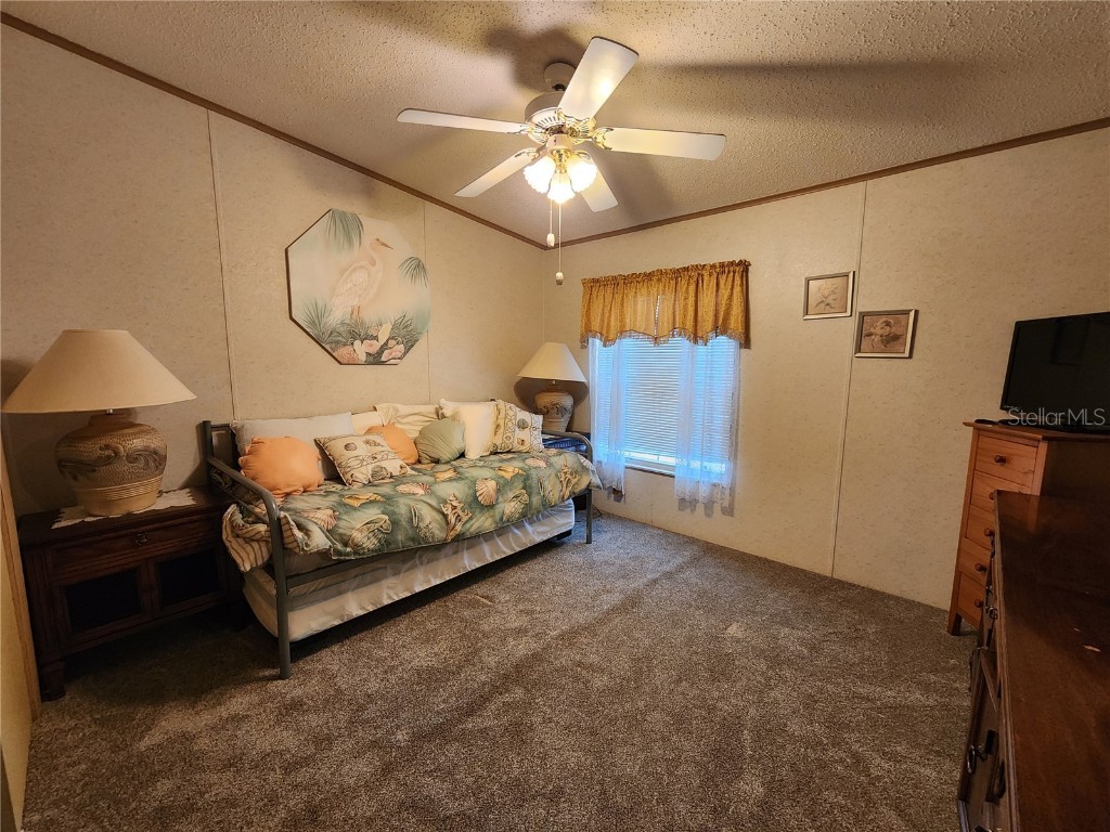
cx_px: 555
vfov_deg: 89.9
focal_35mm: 13
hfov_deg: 106.2
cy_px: 416
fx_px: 417
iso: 320
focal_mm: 2.2
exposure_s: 1/60
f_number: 2.2
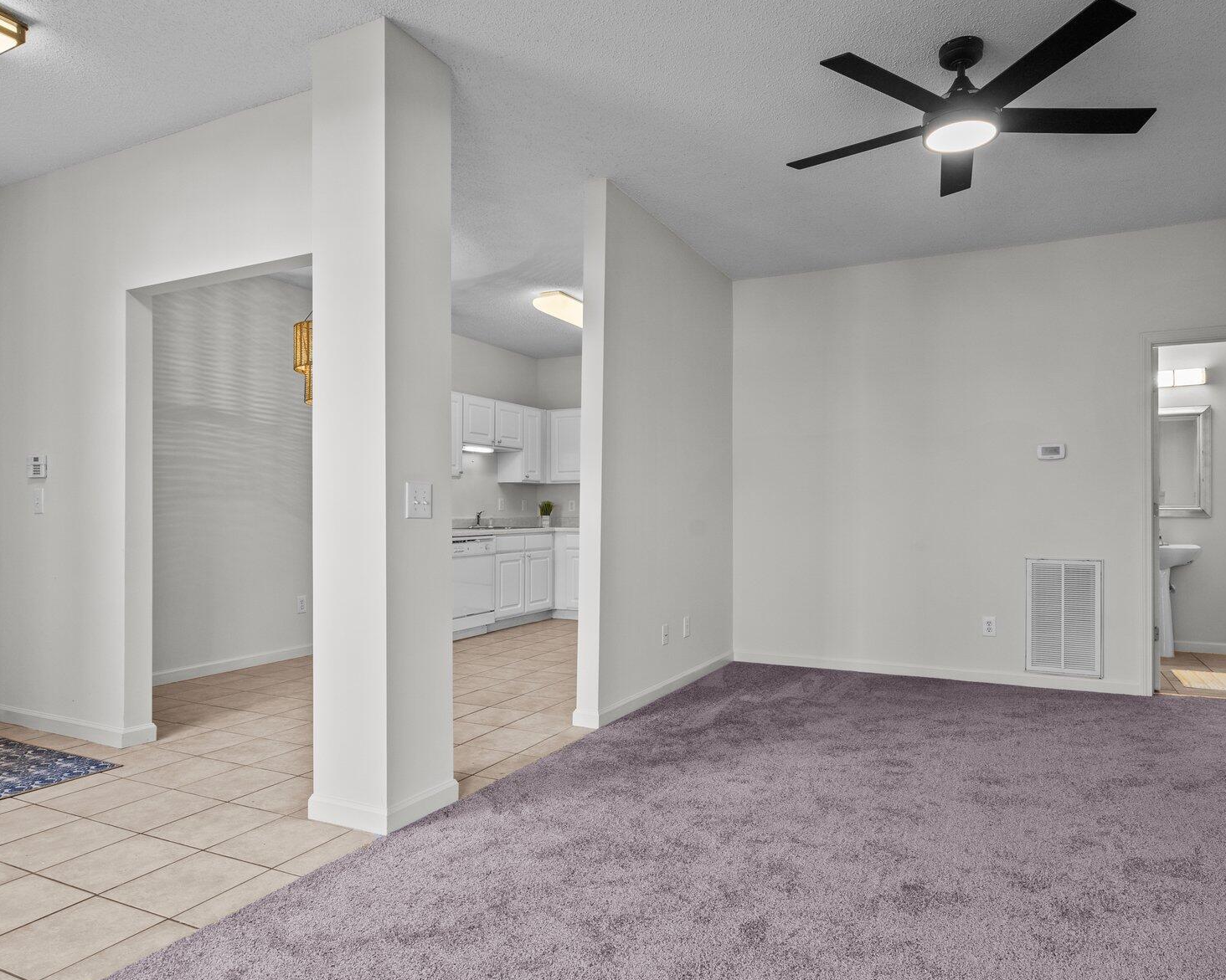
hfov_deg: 77.5
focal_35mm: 21
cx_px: 655
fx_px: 762
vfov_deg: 65.5
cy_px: 501
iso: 400
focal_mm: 16
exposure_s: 1/4
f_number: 8
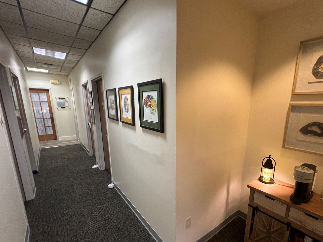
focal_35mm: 16
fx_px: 149
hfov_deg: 93.7
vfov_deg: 77.5
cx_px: 187
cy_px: 141
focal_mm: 1.57
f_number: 1.8
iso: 160
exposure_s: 1/60
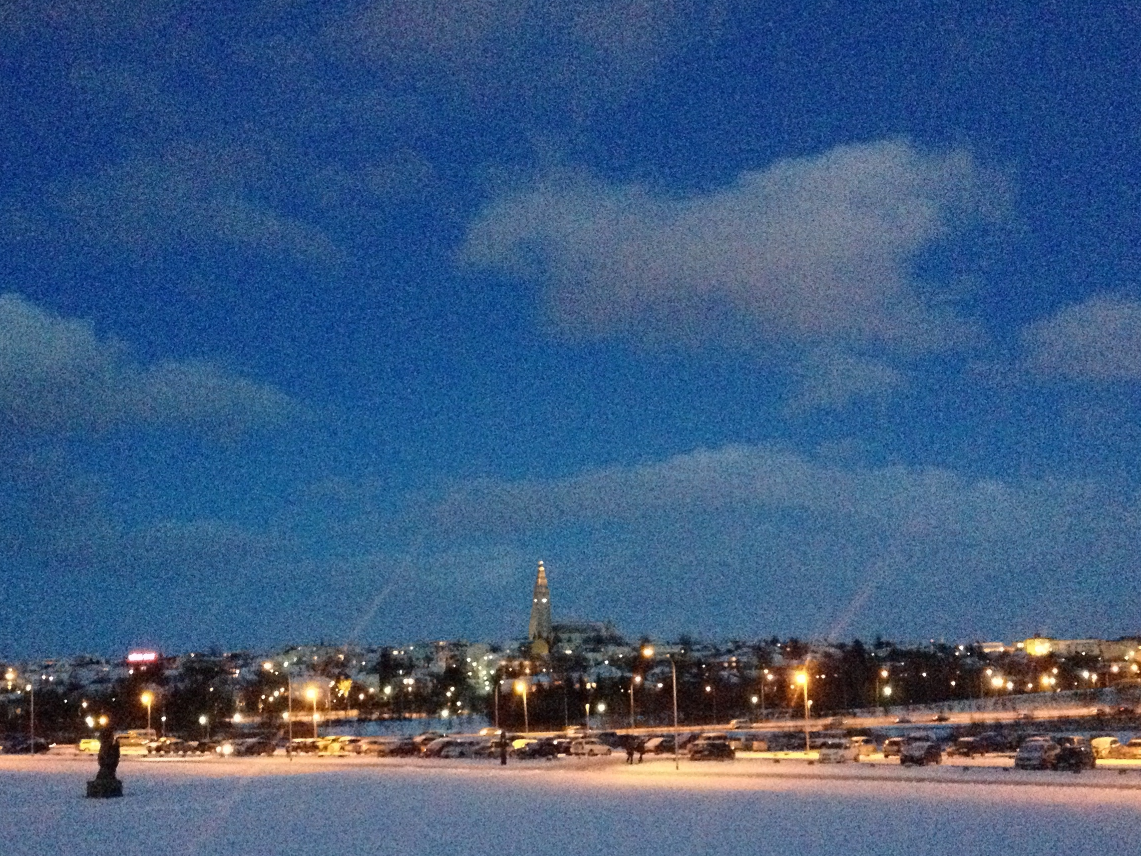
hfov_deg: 38.2
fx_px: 1648
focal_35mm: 50
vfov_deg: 28.8
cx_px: 533
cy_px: 598
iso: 800
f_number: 2.4
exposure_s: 1/15
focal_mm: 4.28
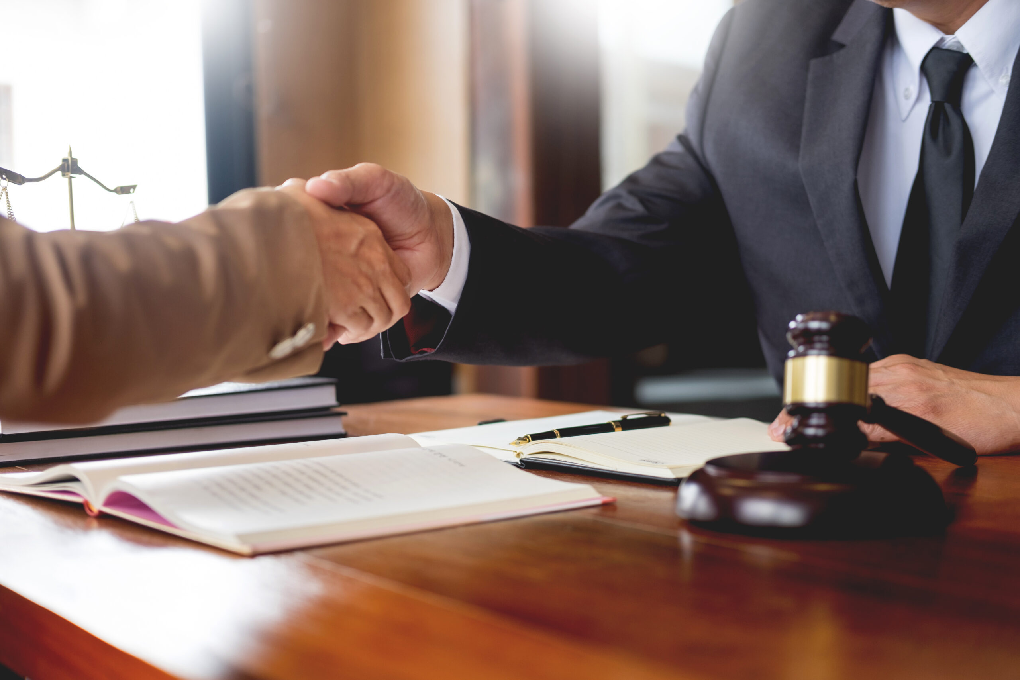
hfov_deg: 37.5
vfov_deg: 25.5
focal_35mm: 53
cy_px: 340
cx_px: 510
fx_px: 1502
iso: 250
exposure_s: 1/125
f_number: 2
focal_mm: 35
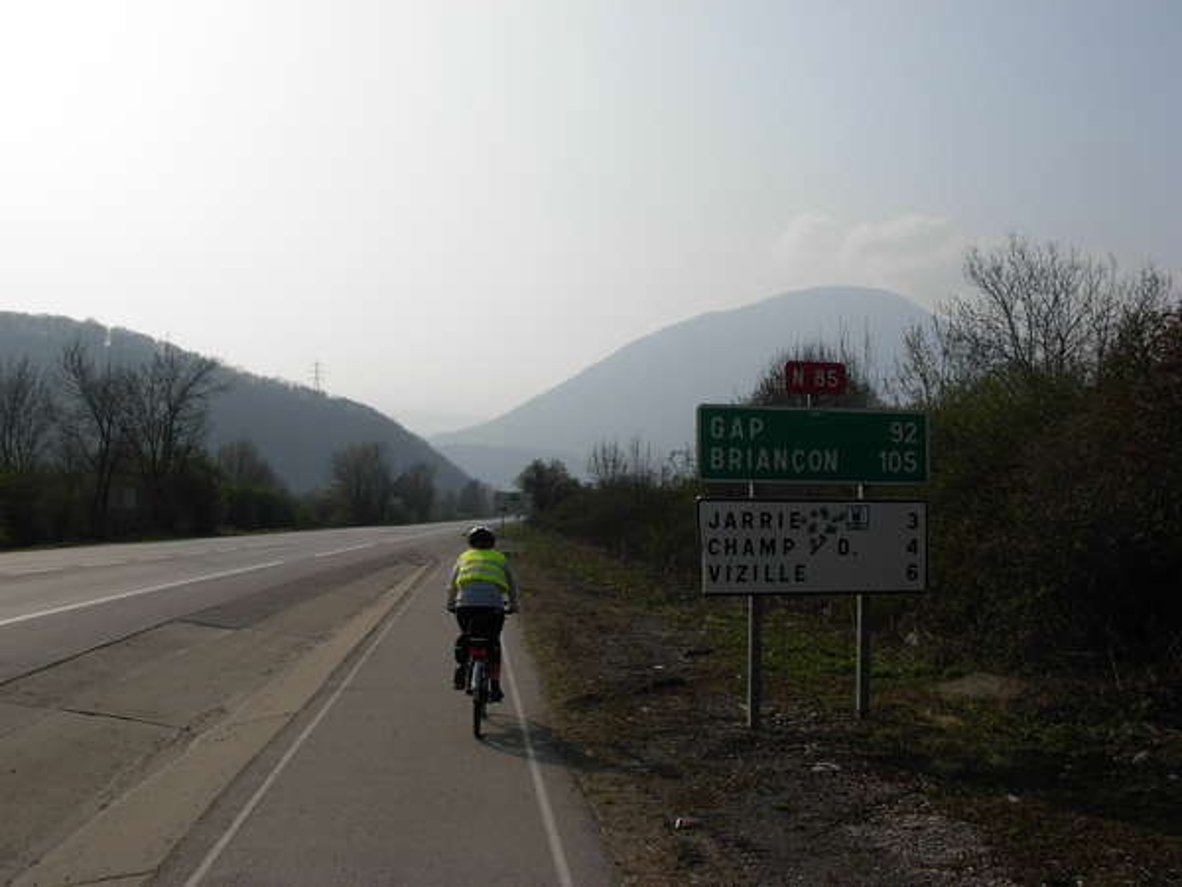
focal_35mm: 38
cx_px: 591
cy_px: 444
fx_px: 1298
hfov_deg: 49.0
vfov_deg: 37.7
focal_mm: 6.3
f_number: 4.9
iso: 79
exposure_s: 1/1490
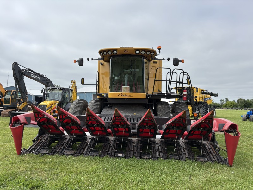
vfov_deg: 53.1
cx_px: 126
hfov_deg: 67.3
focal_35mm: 26
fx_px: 190
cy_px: 95
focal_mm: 5.96
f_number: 1.6
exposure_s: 1/3788
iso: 50
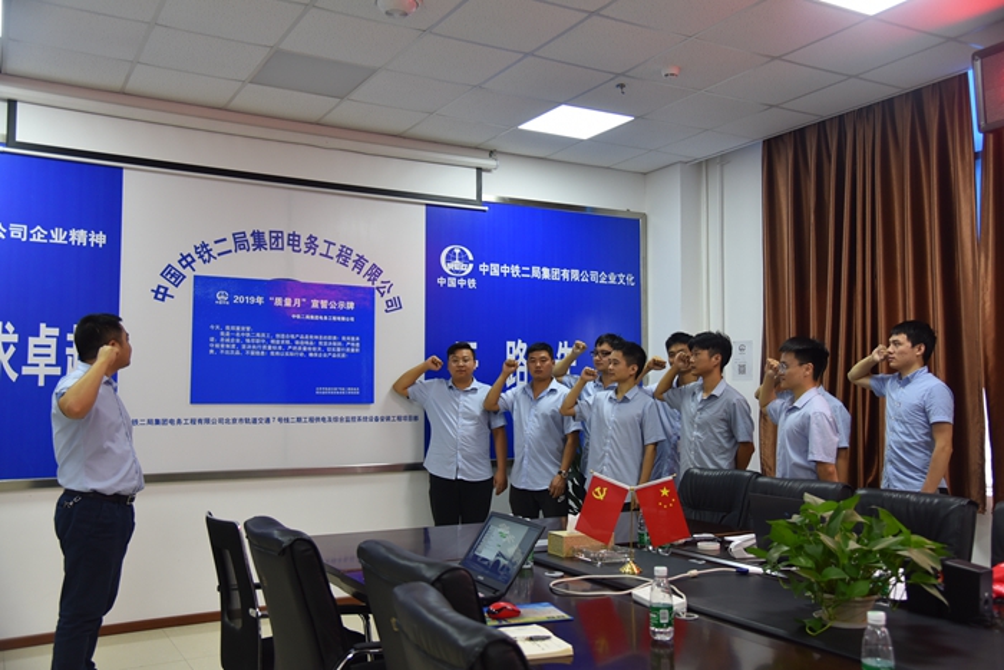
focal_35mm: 32
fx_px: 893
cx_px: 502
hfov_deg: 58.7
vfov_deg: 41.1
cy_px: 335
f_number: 4
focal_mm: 32
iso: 900
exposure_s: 1/60
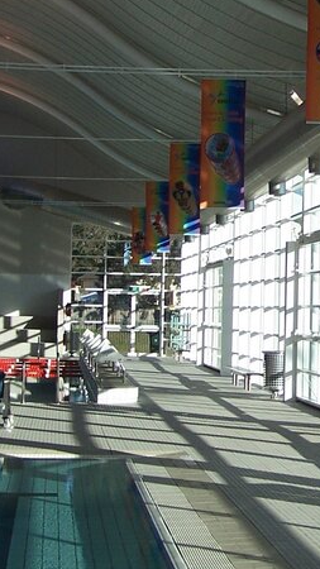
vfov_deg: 23.1
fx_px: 1388
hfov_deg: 13.0
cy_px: 204
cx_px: 321
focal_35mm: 92
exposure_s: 1/750
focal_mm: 6.3
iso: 80
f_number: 2.8
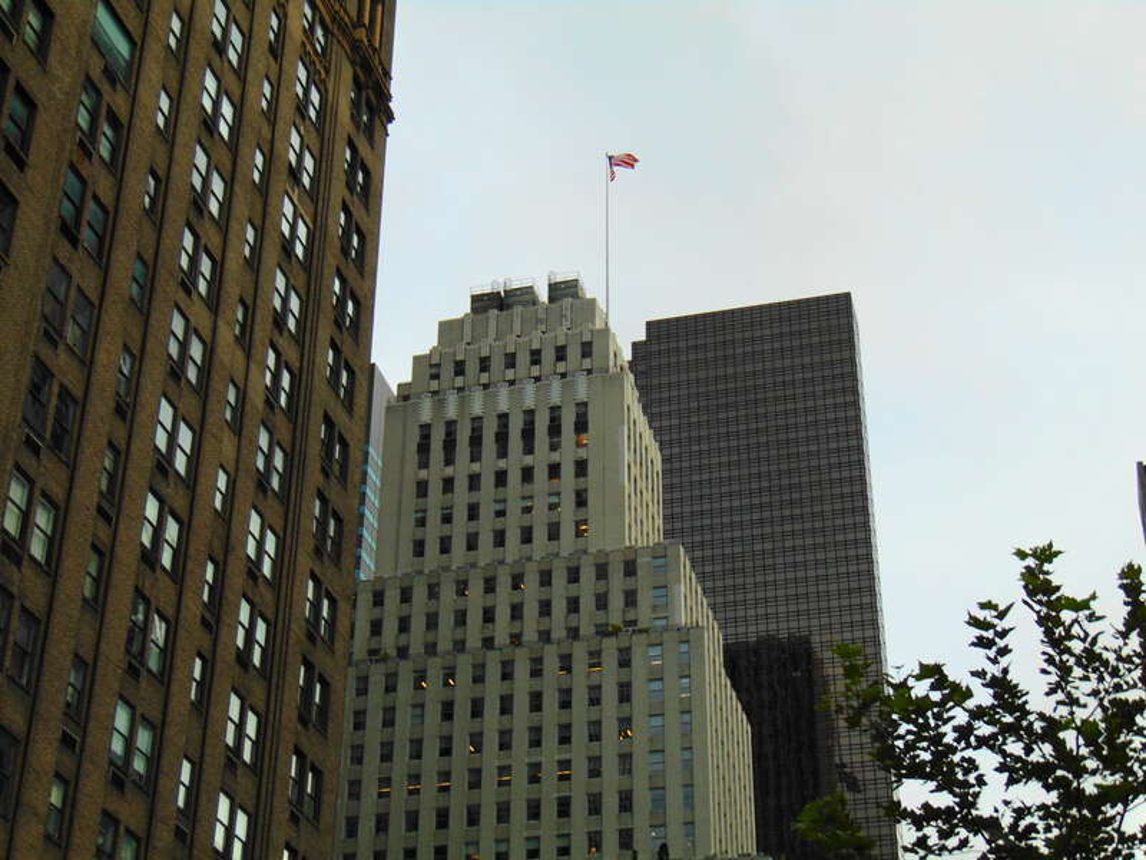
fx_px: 1986
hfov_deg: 32.2
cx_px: 573
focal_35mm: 60
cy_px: 430
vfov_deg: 24.4
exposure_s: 1/320
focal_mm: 10.8
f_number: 3.6
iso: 80
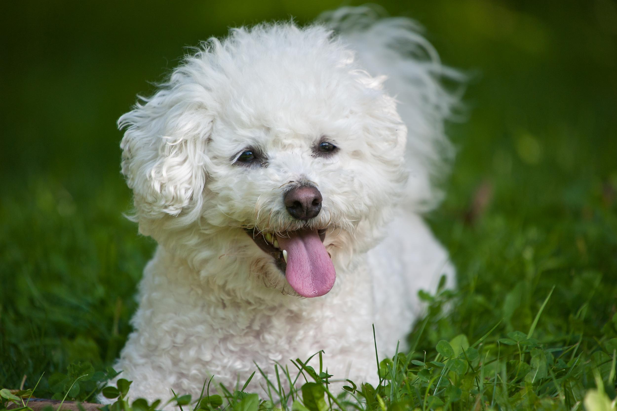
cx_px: 308
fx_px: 8565
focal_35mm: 500
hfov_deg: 4.1
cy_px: 206
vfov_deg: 2.7
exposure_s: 1/400
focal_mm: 500
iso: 200
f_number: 6.3
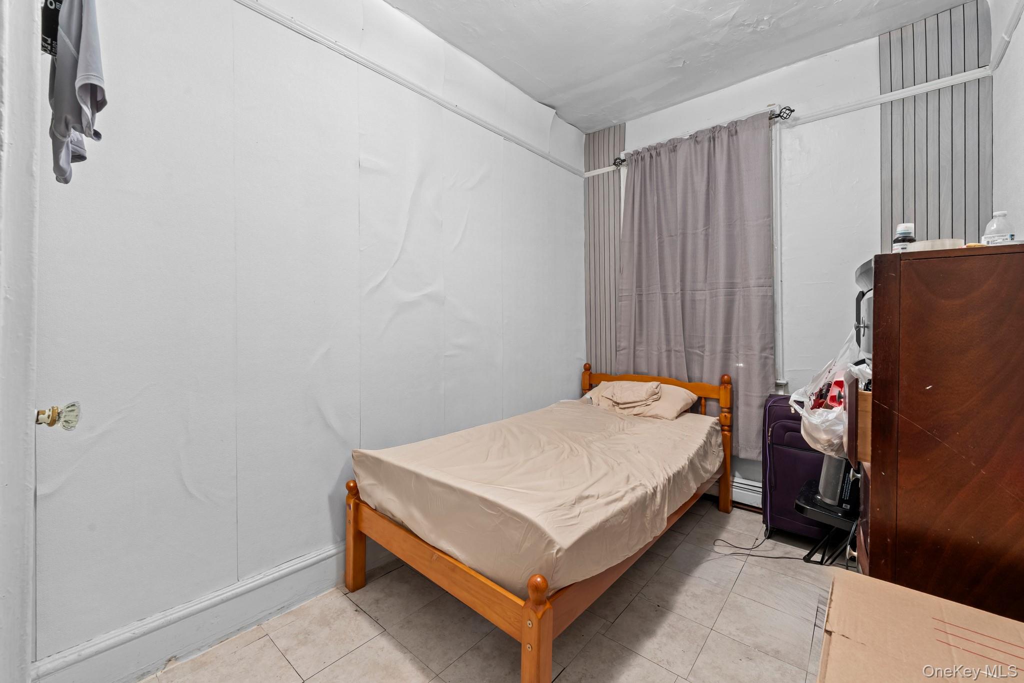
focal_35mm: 14
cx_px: 512
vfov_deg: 81.2
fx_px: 398
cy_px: 342
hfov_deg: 104.3
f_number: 10
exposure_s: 1.6
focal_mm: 14
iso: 640
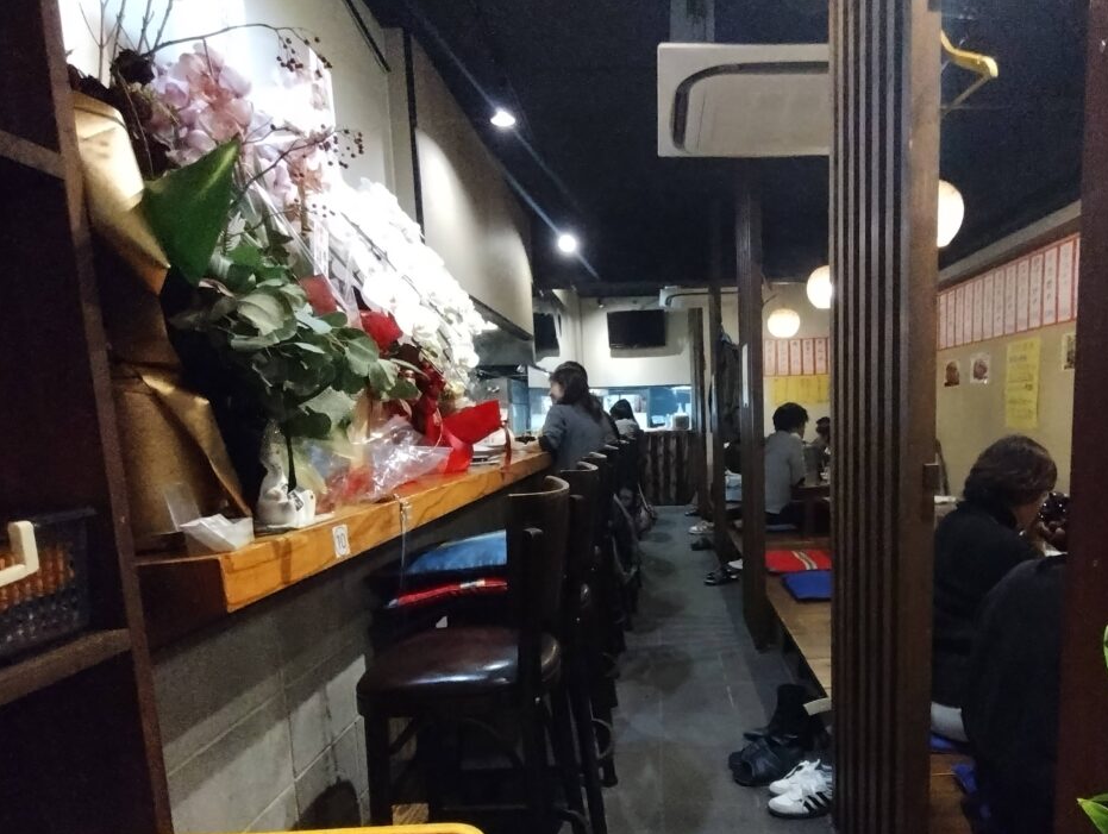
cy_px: 515
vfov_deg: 60.5
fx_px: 705
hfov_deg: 75.1
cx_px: 684
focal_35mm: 22
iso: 1319
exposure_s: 1/25
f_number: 2.2
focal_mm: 1.66
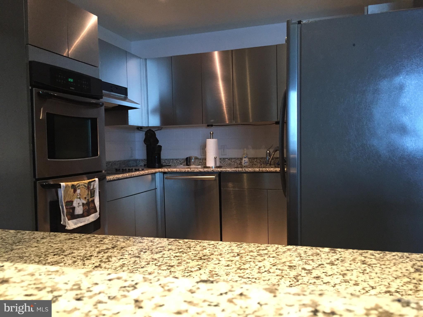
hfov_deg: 61.7
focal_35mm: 29
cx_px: 212
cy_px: 158
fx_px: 354
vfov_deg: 48.2
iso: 200
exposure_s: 1/30
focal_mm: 4.15
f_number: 2.2
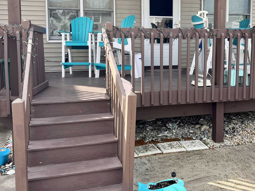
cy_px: 65
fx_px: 302
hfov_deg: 45.3
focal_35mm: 41
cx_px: 161
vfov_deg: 34.8
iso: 50
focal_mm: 5.7
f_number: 1.5
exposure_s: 1/949
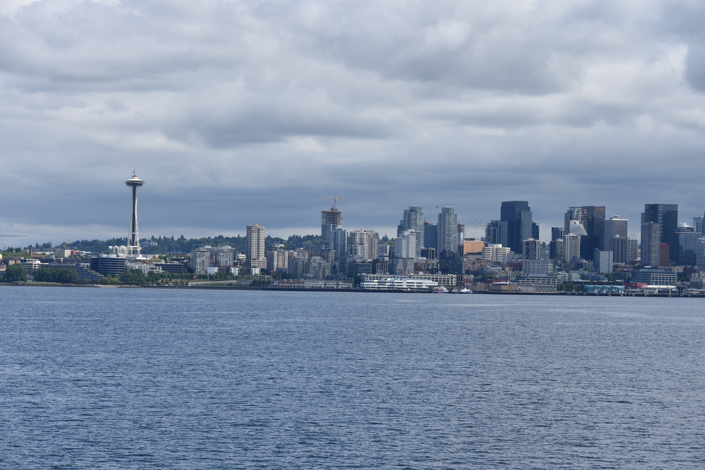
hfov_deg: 18.3
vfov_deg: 12.2
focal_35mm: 112
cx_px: 352
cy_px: 235
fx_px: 2194
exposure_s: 1/320
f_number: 9
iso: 100
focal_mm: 112
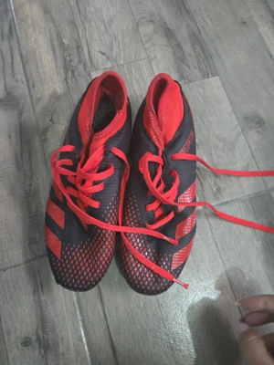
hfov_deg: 58.9
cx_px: 137
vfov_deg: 73.9
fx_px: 243
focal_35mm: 23
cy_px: 182
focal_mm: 6.3
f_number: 1.7
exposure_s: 1/25.1
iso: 1250
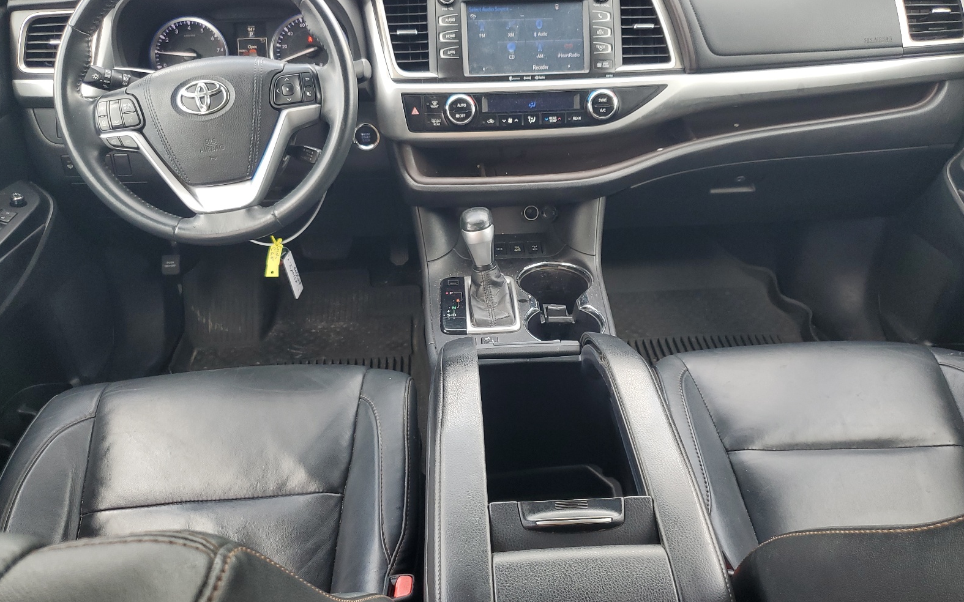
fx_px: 736
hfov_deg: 66.5
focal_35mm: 28
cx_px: 484
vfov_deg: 44.5
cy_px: 269
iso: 57
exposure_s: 1/120
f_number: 1.5
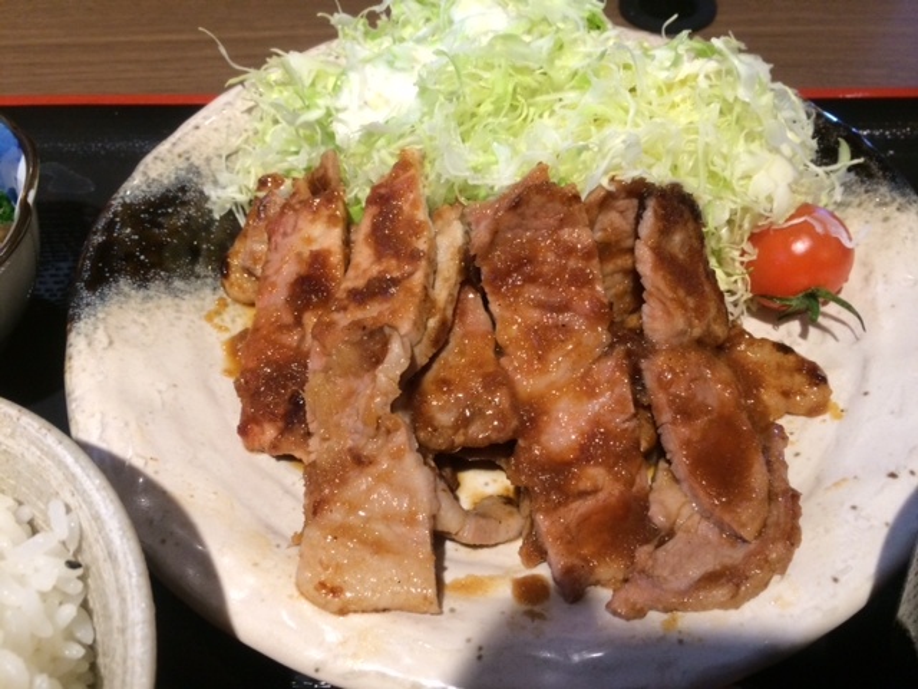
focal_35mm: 30
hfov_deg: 60.0
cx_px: 459
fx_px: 796
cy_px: 344
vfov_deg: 46.8
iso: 160
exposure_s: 1/33
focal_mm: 4.12
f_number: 2.2
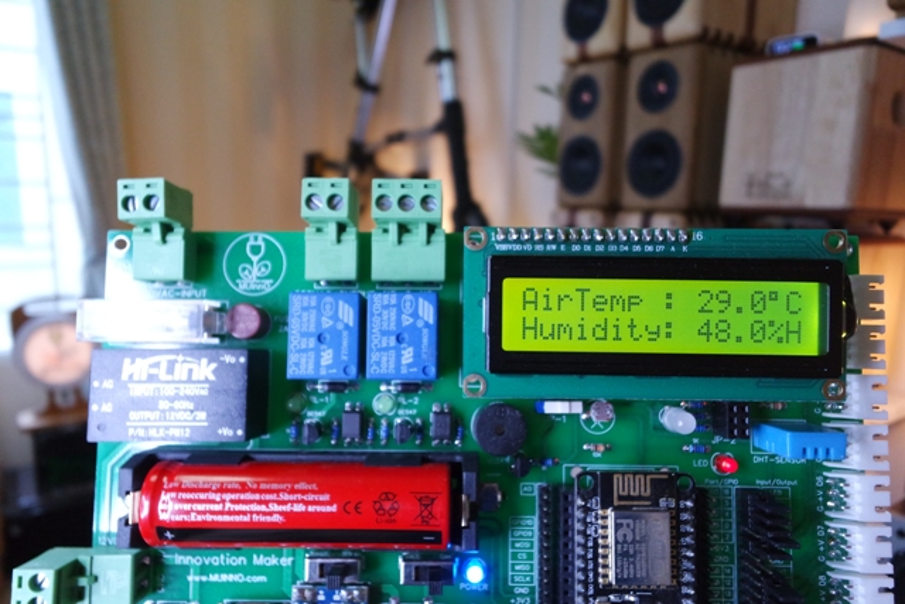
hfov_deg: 73.7
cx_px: 452
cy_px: 302
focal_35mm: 24
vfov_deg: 53.2
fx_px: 603
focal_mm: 9
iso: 1600
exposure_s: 1/100
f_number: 3.5
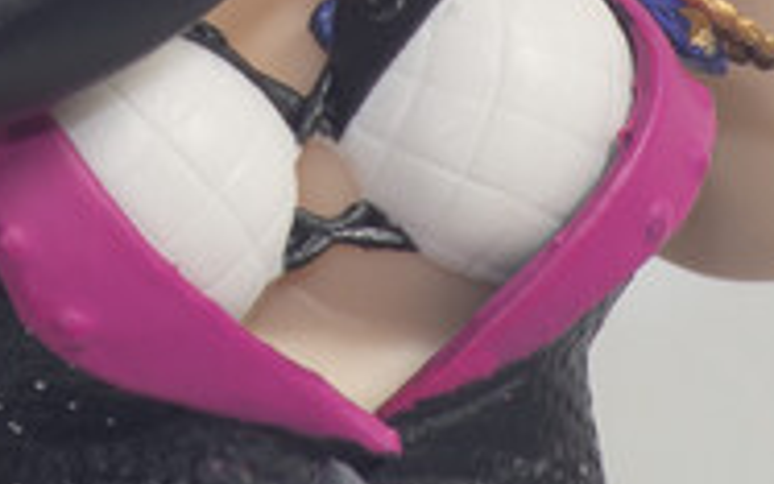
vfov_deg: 0.9
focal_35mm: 1469
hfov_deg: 1.4
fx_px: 30996
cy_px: -492
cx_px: 182
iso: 100
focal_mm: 200
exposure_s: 8
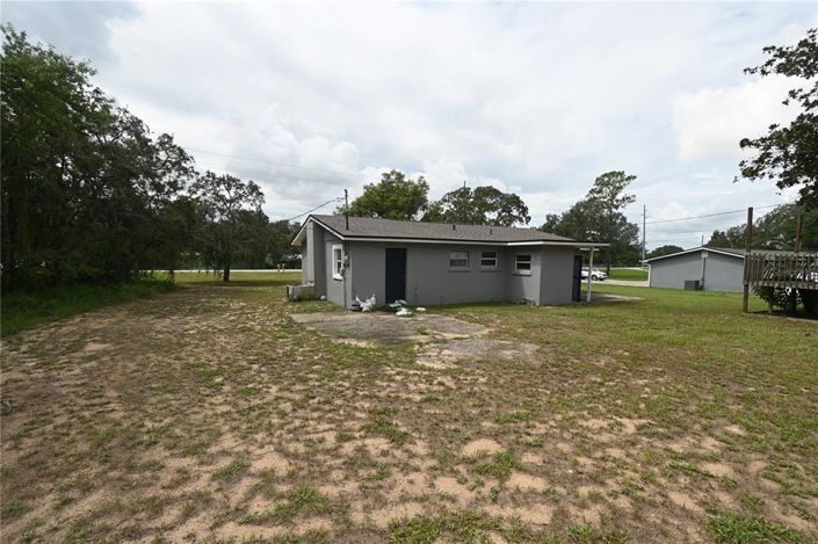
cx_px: 409
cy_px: 272
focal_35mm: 15
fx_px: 341
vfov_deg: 77.2
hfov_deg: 100.4
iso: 100
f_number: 9
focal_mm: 10
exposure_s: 1/200
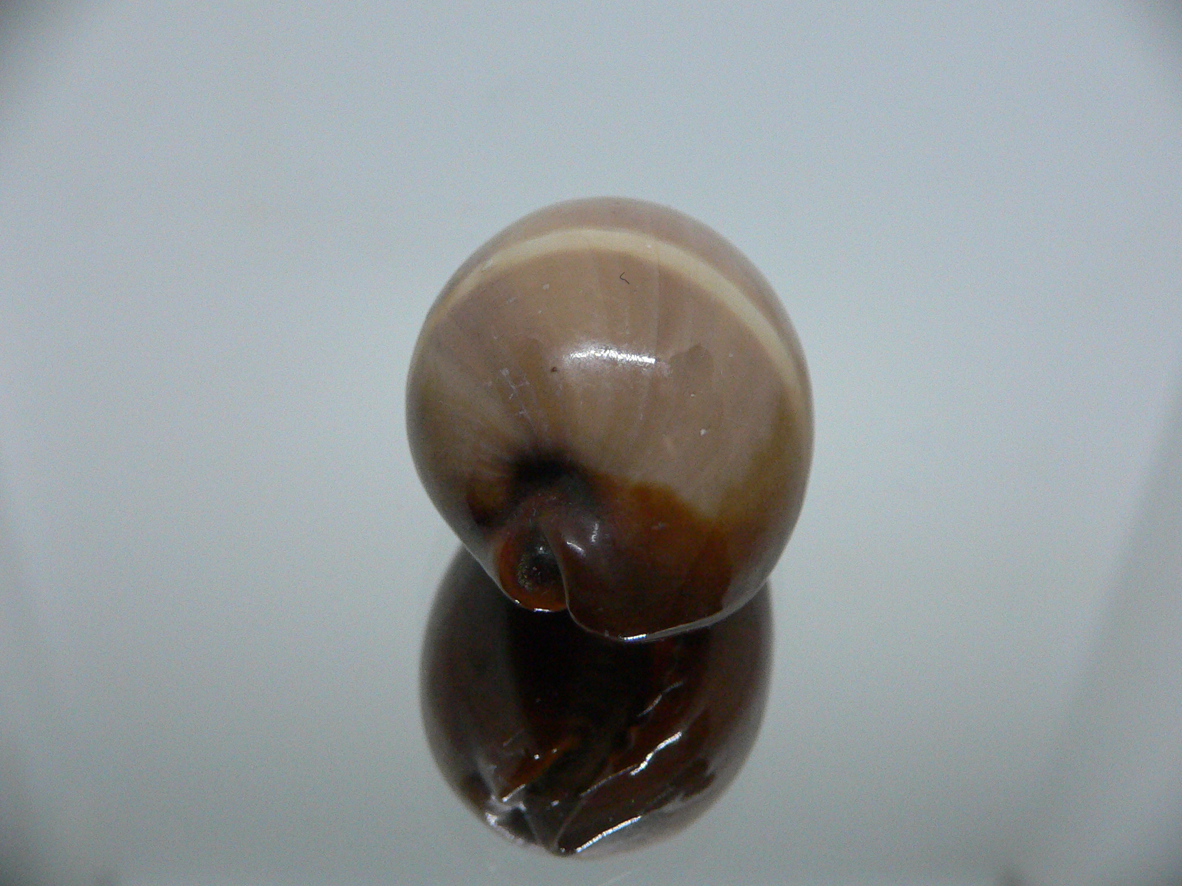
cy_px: 443
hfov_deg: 52.6
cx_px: 591
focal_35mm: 35
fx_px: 1195
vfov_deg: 40.7
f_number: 2.8
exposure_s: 1/50
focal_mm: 4.6
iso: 200
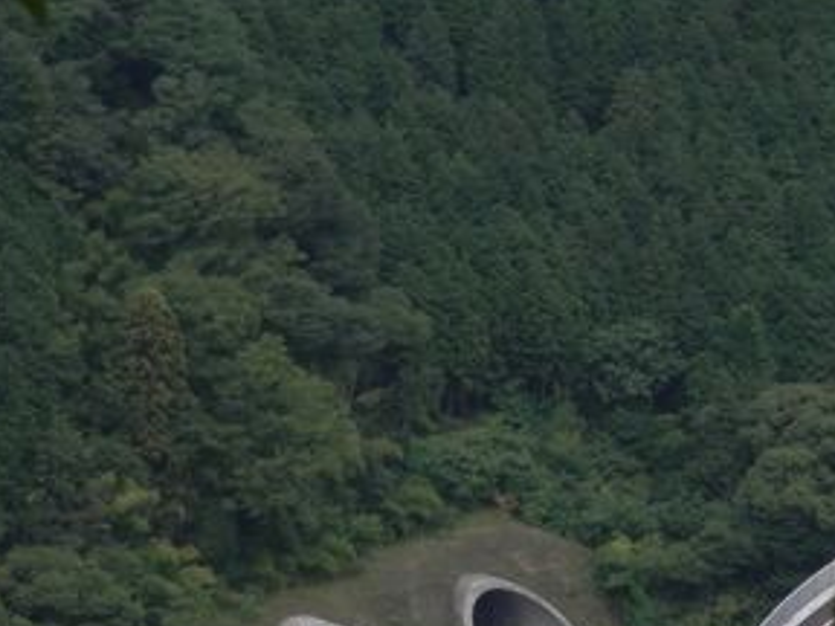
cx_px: 797
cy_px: 698
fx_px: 7092
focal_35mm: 294
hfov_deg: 6.7
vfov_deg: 5.0
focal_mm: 19
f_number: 5
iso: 80
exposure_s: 1/250
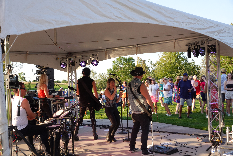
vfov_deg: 28.1
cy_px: 78
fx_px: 311
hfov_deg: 41.1
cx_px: 116
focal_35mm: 48
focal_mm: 17.24
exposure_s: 1/200
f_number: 4
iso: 160
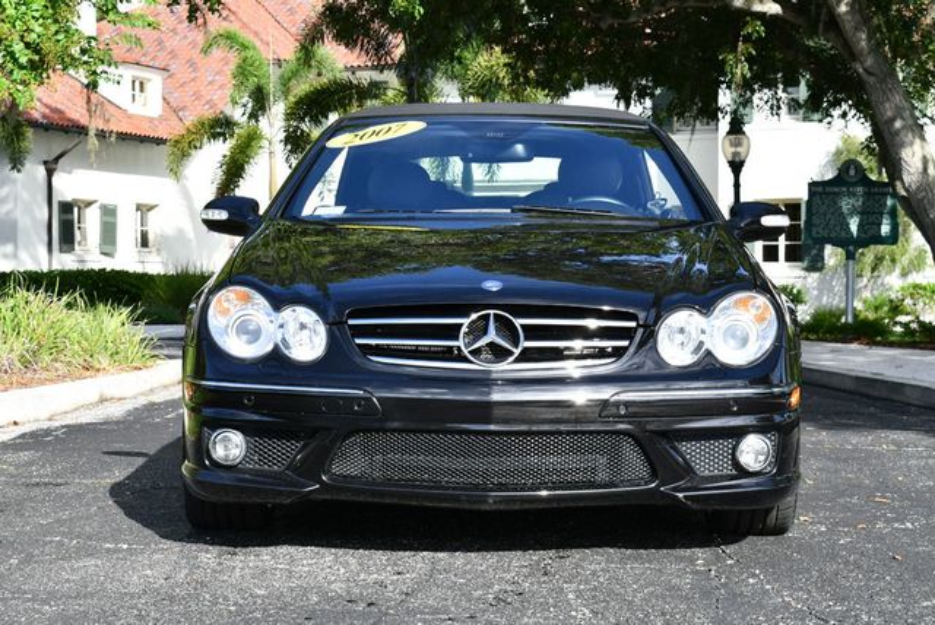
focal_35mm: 80
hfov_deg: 25.3
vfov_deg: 17.1
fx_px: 2080
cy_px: 312
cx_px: 468
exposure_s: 1/250
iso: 200
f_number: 8
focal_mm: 40
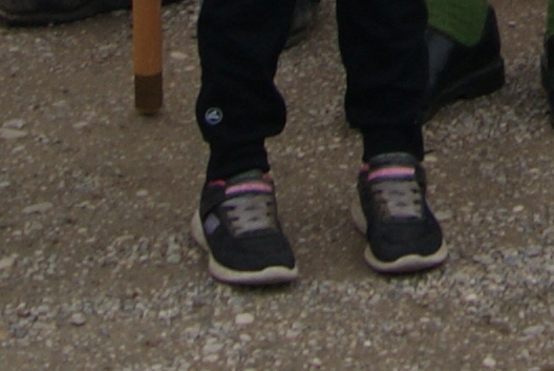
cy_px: -896
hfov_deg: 10.0
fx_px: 3049
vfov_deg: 6.2
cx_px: 899
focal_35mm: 198
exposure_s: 1/80
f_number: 9
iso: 100
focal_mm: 18
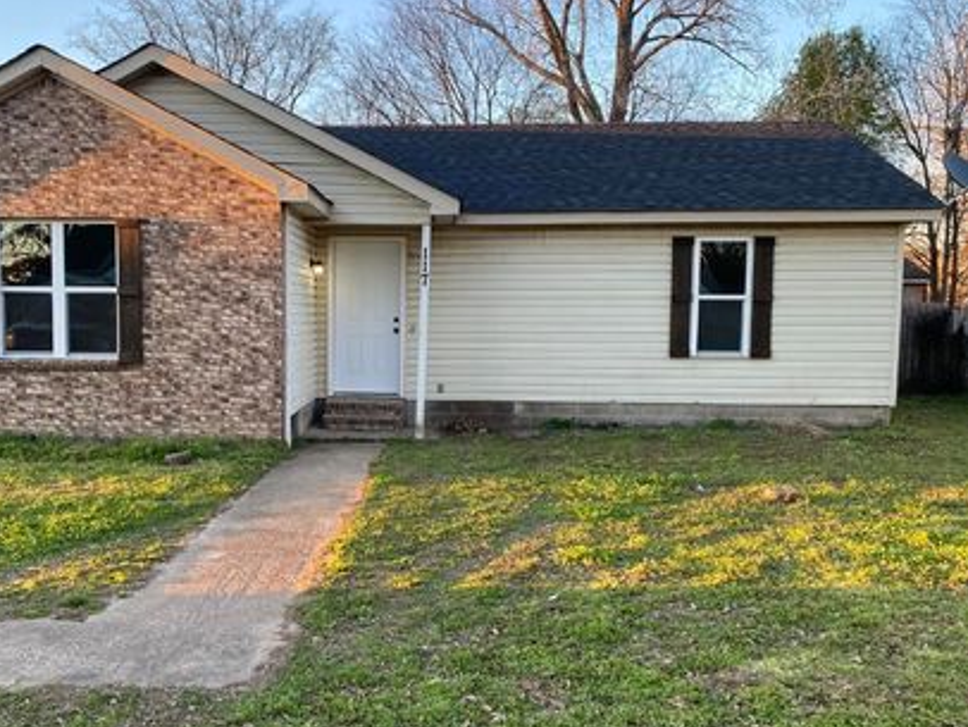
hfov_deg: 56.3
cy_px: 387
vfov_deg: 44.2
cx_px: 379
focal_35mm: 32
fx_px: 895
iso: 50
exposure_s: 1/122
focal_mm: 4.25
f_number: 1.8
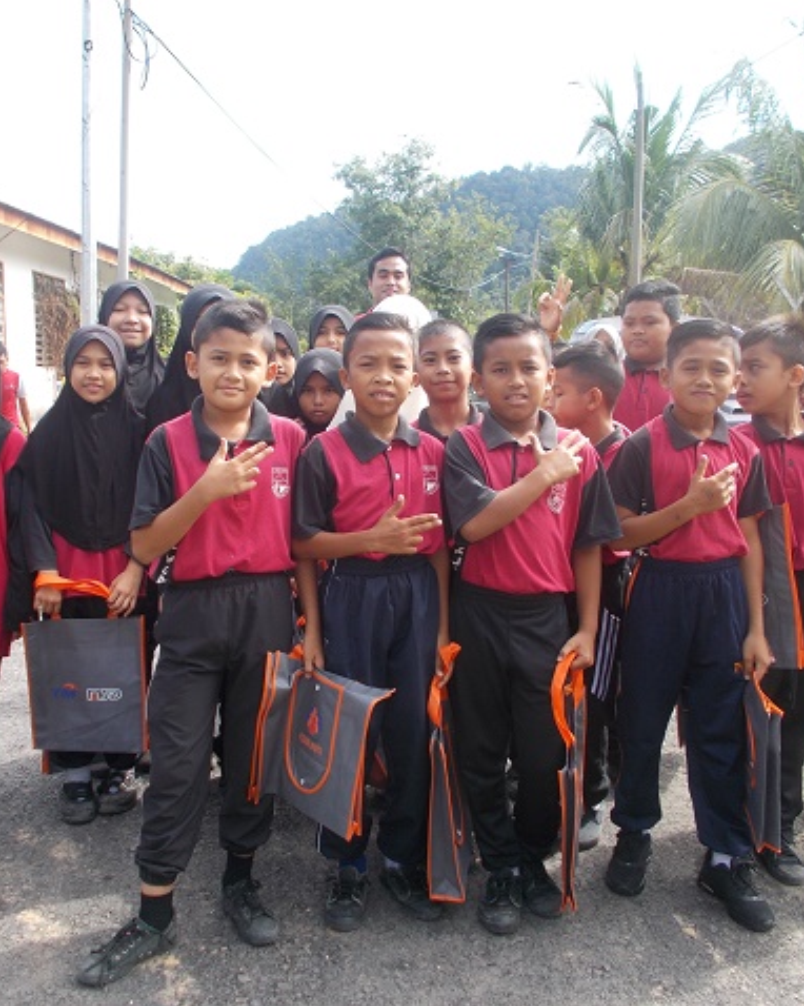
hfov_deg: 43.3
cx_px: 360
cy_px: 503
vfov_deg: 52.9
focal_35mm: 34
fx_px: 1012
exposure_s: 1/250
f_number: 3.2
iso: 80
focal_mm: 4.6
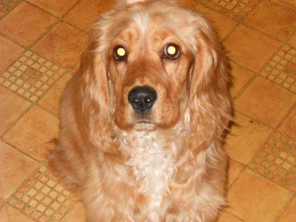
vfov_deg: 12.0
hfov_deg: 15.9
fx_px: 1061
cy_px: 111
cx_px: 148
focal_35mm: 124
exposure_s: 1/60
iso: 500
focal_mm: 20.49
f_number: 6
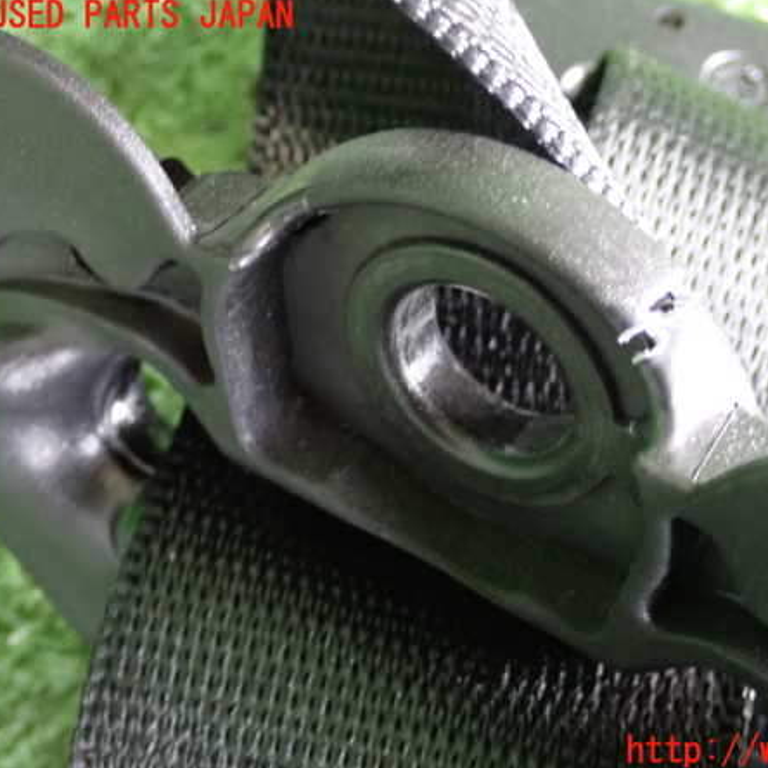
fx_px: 1857
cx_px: 498
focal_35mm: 74
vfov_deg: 23.4
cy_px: 384
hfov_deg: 23.3
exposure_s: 1/15
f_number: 3.6
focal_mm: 11.09
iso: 1250
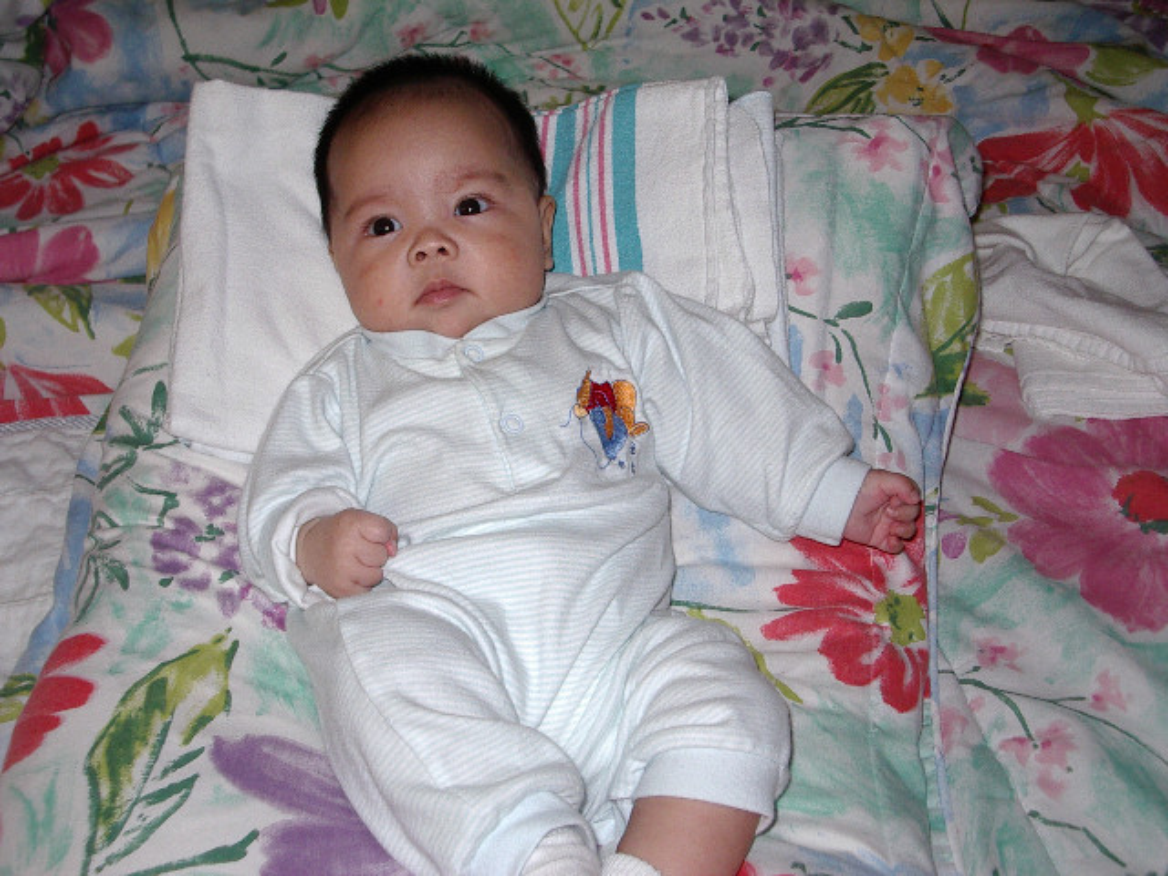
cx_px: 584
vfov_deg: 28.0
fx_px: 1755
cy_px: 438
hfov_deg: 36.8
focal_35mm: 52
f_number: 3
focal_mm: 7.8
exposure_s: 1/60
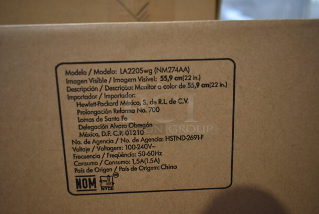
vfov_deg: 43.7
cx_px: 160
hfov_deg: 61.9
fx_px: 266
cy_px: 107
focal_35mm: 30
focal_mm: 20
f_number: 3.5
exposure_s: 1/30
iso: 560
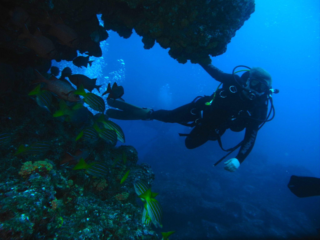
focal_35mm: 28
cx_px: 160
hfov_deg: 63.4
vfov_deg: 49.7
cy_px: 120
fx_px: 259
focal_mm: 6
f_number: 3.2
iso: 100
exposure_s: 1/100
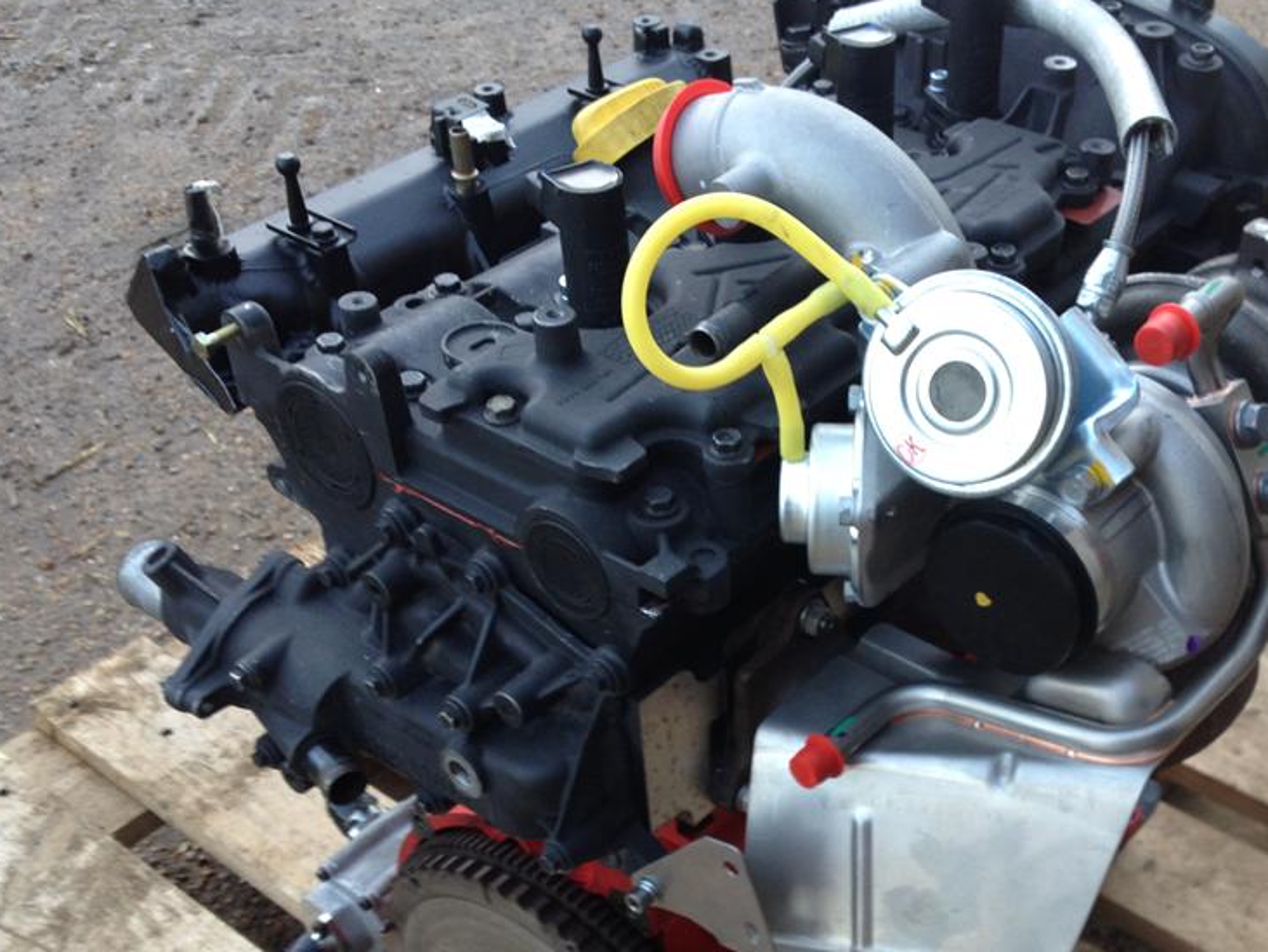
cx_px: 838
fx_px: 1796
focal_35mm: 49
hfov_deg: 38.5
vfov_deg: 29.5
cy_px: 619
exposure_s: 1/24
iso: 64
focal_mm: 4.28
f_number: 2.4
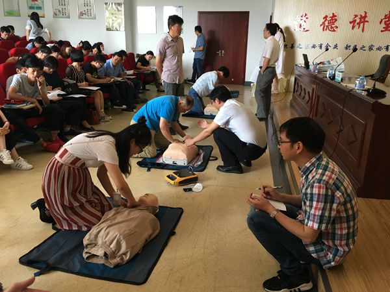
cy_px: 146
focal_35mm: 29
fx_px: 327
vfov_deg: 48.2
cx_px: 195
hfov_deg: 61.7
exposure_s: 1/33
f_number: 2.2
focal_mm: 4.15
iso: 125
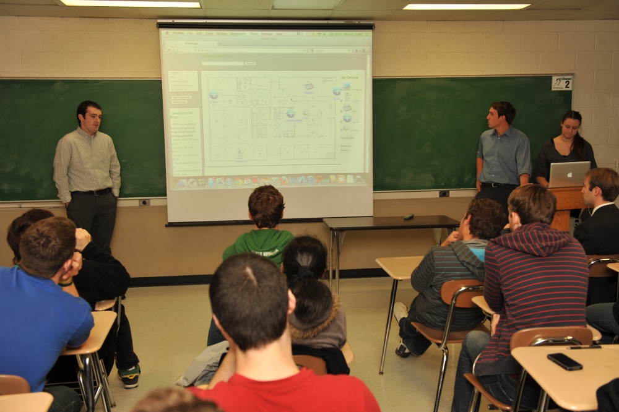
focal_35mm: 38
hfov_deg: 50.7
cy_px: 206
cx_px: 310
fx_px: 653
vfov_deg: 35.0
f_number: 5
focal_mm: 38
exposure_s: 1/60
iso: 200
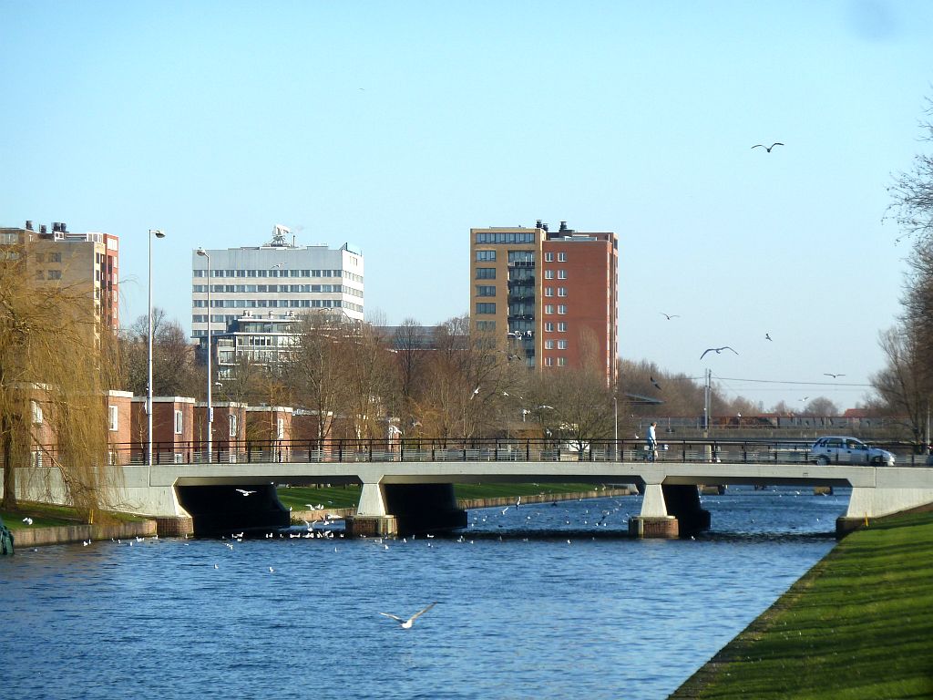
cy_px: 350
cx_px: 466
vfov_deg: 8.2
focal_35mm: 182
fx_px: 4905
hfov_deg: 10.9
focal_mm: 29.9
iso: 80
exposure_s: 1/320
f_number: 4.5
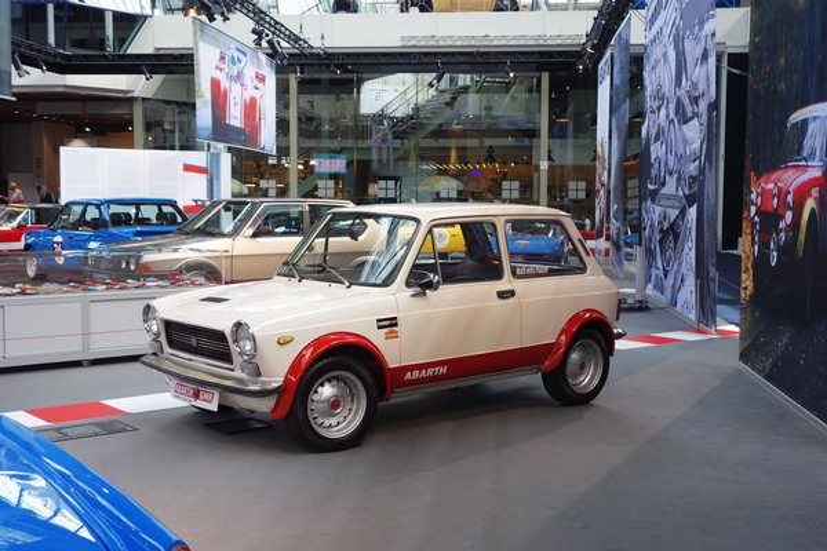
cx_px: 414
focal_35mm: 46
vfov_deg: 29.2
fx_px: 1057
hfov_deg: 42.7
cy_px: 276
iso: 125
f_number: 3.2
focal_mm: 16.99
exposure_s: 1/80
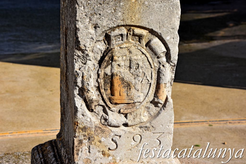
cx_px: 123
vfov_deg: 13.0
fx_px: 717
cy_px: 82
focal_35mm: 105
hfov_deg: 19.5
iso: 320
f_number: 11
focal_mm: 70
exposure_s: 1/500
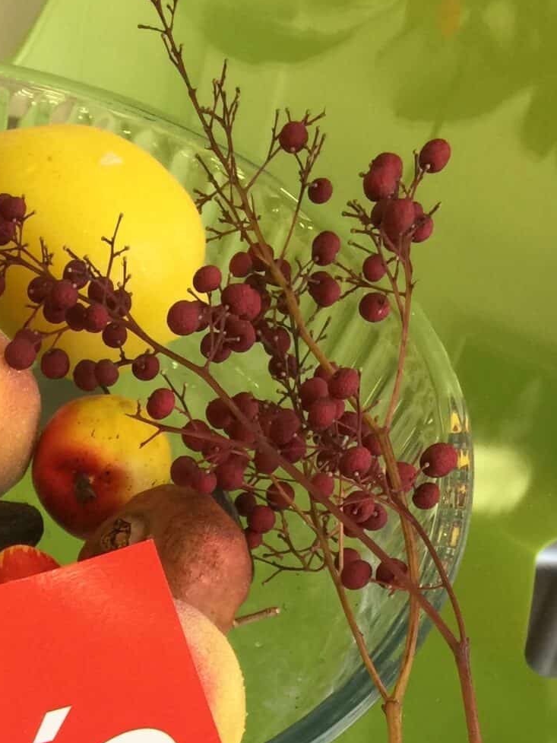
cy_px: 929
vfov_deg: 23.2
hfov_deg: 18.4
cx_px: -106
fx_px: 1630
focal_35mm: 76
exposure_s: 1/33
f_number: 2.2
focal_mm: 4.15
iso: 40
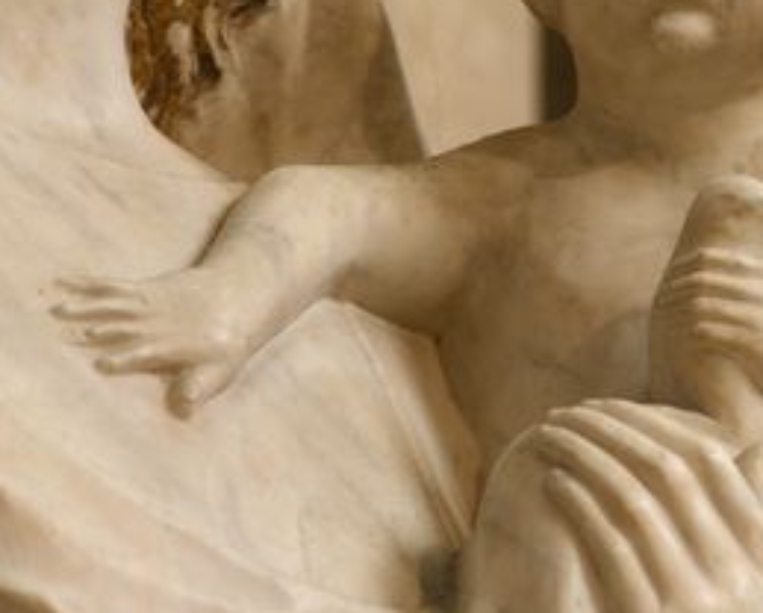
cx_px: 585
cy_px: 401
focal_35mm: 456
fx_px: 10313
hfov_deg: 4.2
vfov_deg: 3.4
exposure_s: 1/2.5
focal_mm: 180
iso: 64
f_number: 5
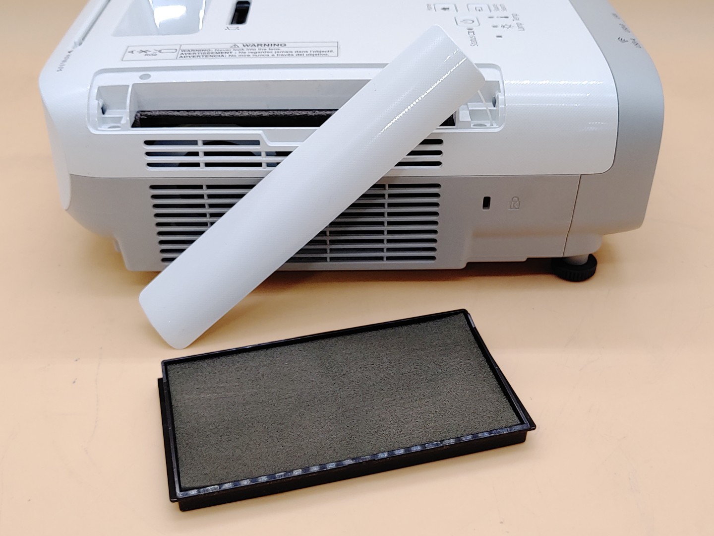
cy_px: 268
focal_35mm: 41
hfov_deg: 45.8
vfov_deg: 35.1
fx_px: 846
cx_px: 357
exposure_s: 1/88
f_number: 1.8
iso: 50
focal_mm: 4.36
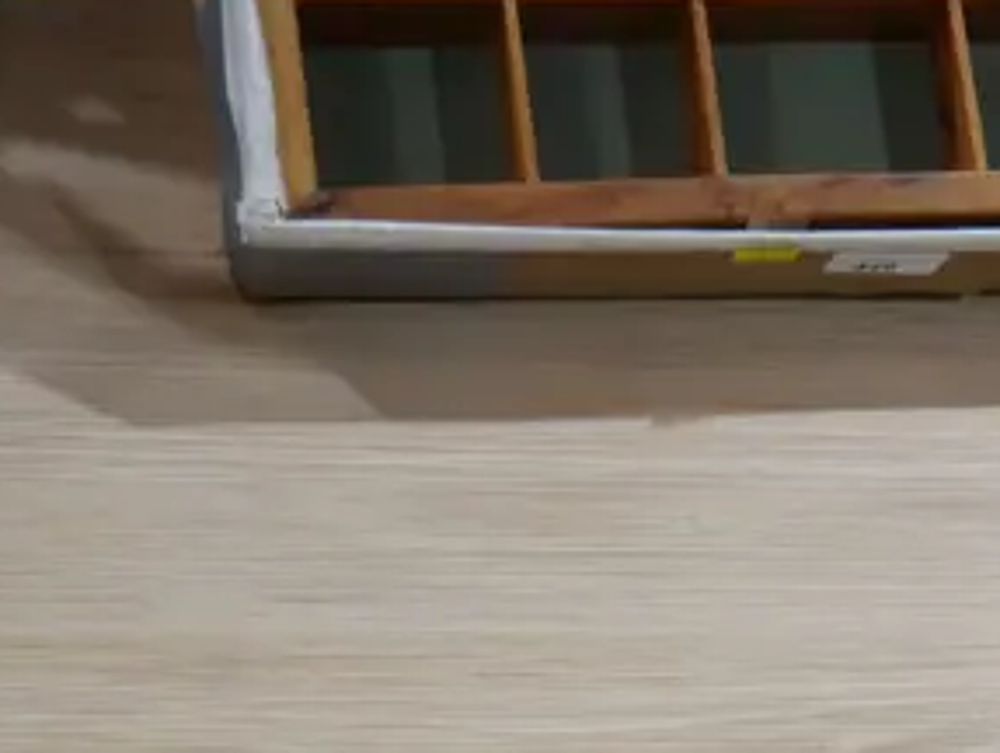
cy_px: 933
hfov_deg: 16.6
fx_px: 3095
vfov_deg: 13.4
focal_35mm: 107
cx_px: 1516
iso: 400
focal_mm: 15
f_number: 3.6
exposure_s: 1/60
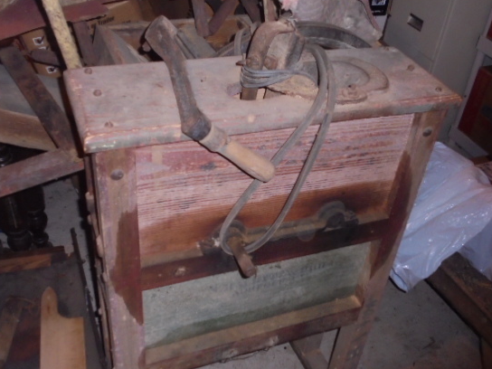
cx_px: 262
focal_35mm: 40
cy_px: 203
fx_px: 569
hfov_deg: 46.8
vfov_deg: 35.9
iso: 400
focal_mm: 6.1
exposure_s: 1/40
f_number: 4
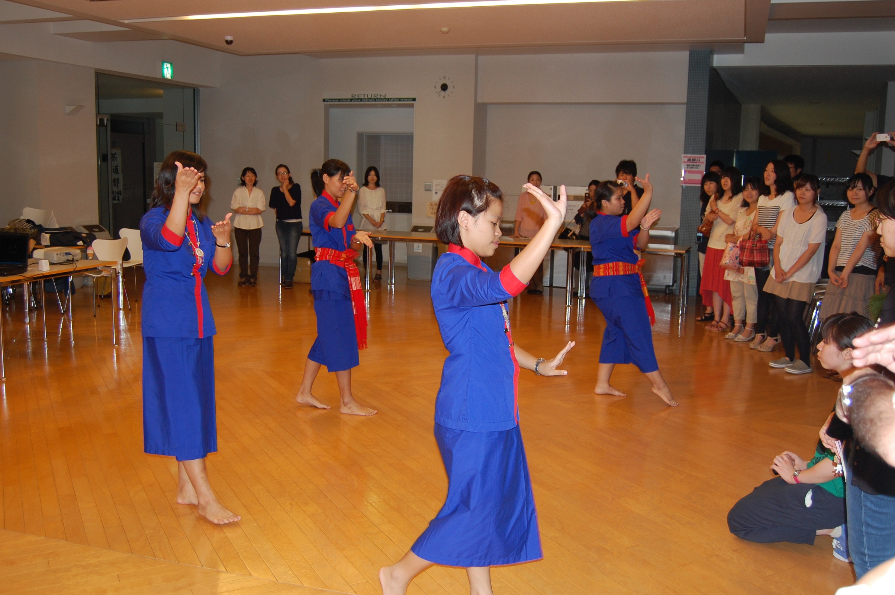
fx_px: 820
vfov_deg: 39.9
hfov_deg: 57.3
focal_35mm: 33
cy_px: 298
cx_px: 448
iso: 400
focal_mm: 22
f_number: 3.8
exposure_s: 1/60
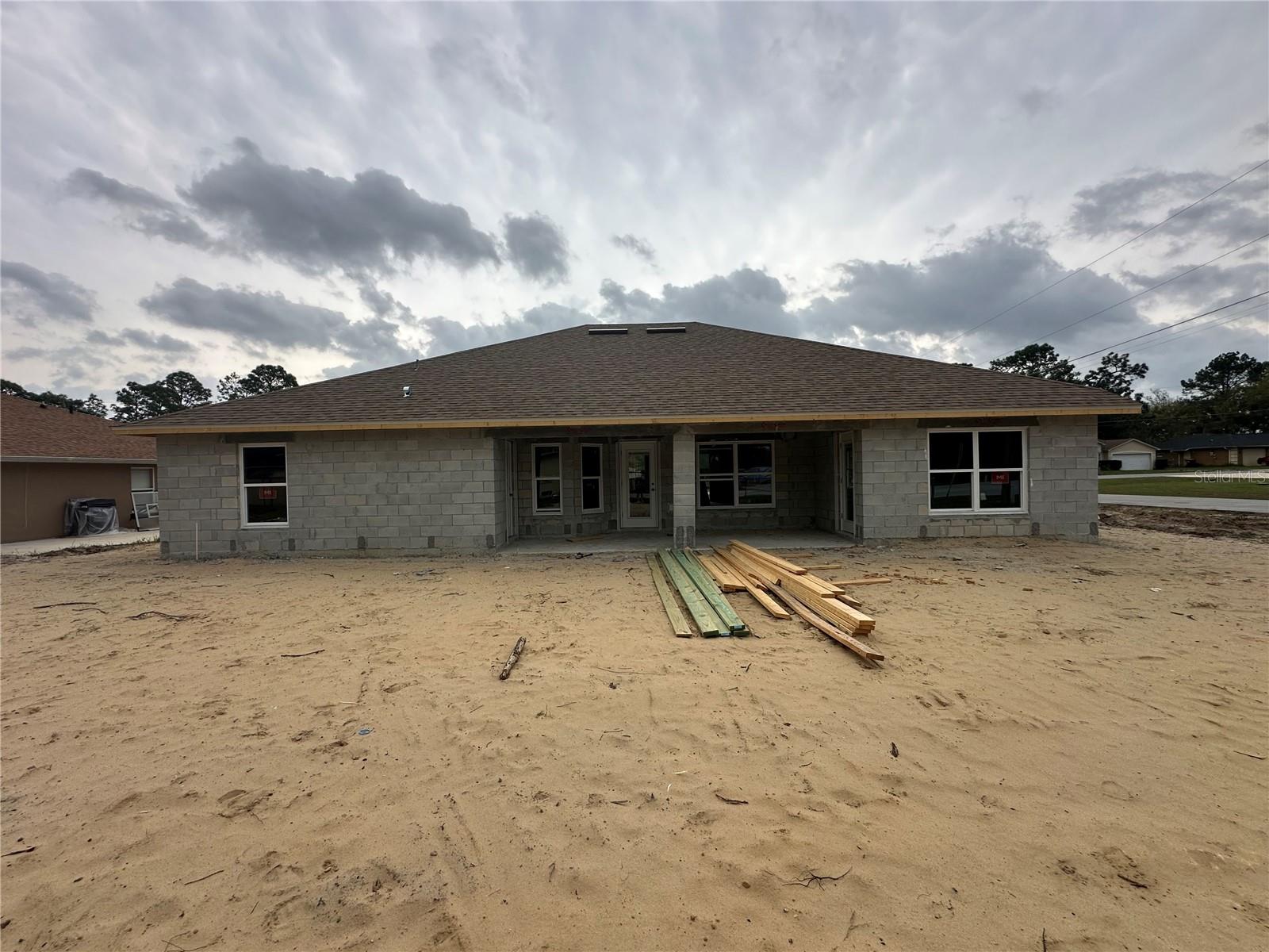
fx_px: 513
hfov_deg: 102.1
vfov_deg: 85.7
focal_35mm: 14
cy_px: 476
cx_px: 634
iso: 40
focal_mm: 2.22
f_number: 2.2
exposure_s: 1/686
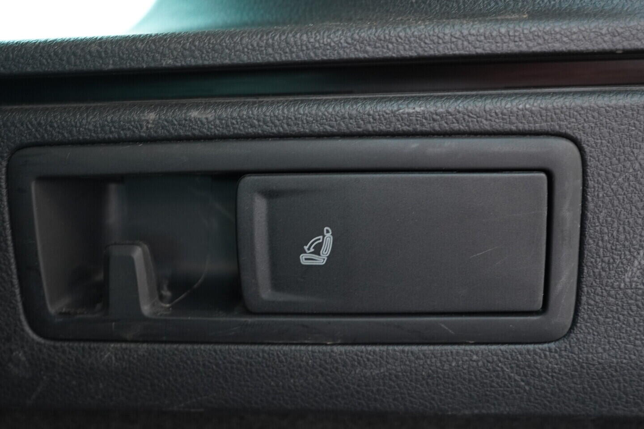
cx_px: 322
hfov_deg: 53.1
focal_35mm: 36
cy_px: 214
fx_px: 644
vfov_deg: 36.9
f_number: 2.8
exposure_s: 1/40
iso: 1000
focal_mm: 24
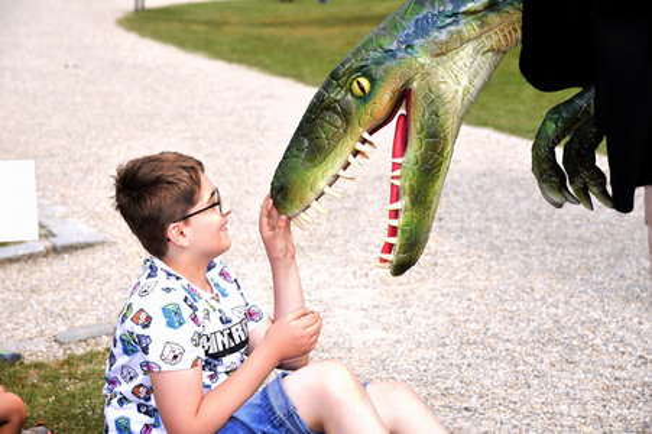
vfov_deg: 13.0
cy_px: 217
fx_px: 1900
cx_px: 326
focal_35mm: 105
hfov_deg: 19.5
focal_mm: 105
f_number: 8
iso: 320
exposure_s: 1/160
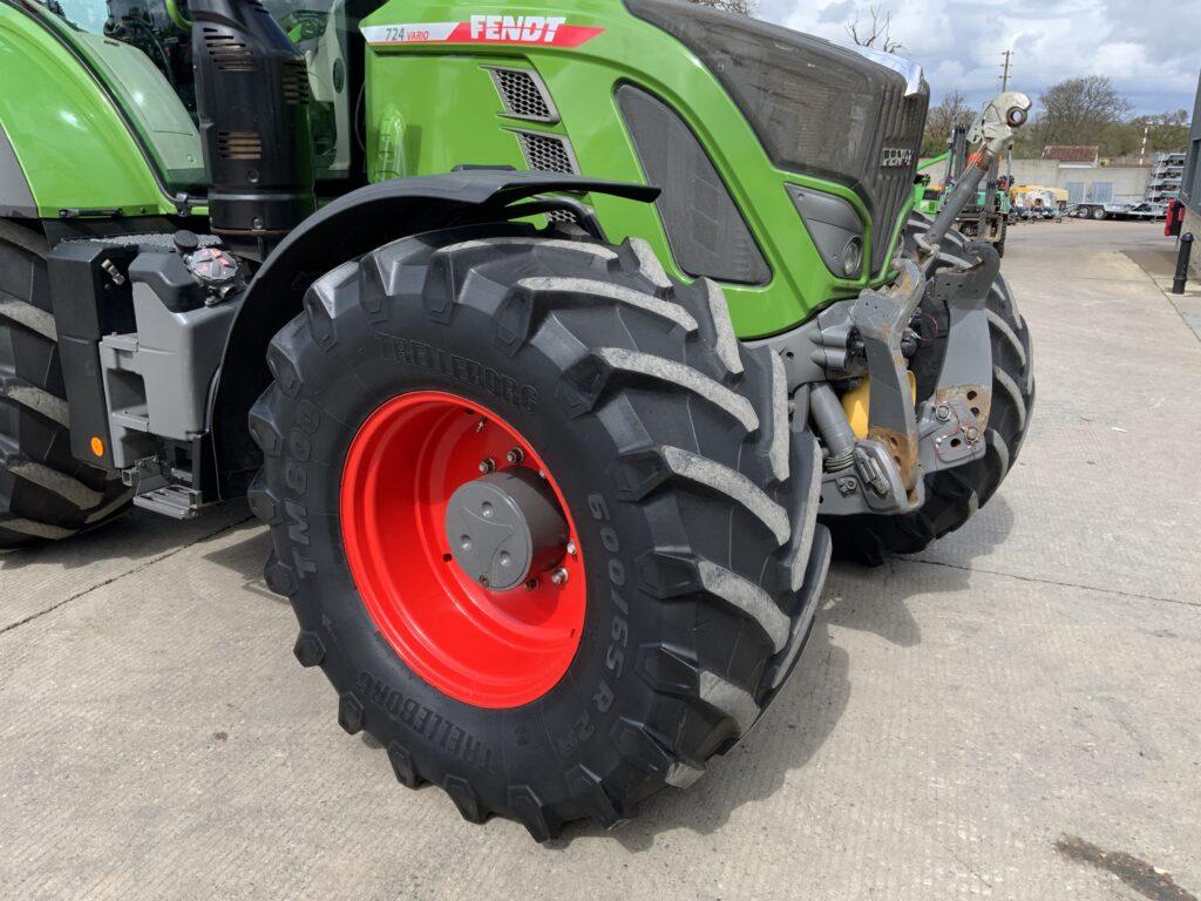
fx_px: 1006
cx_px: 600
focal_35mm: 29
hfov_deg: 61.7
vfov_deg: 48.2
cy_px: 450
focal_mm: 3
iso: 16
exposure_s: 1/804
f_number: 1.8
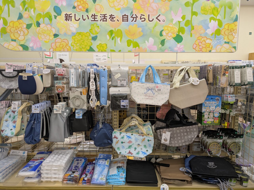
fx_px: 184
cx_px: 127
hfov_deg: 69.4
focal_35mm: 25
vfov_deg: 54.9
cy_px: 95
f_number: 1.89
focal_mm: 5.43
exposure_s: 1/50
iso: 53
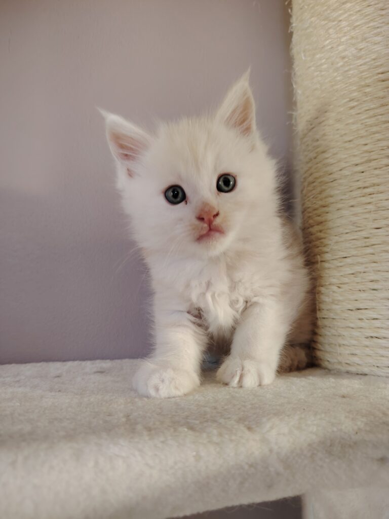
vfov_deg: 71.6
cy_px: 260
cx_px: 194
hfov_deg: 56.8
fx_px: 360
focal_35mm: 24
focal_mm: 5.25
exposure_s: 1/100
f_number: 1.75
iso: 2797
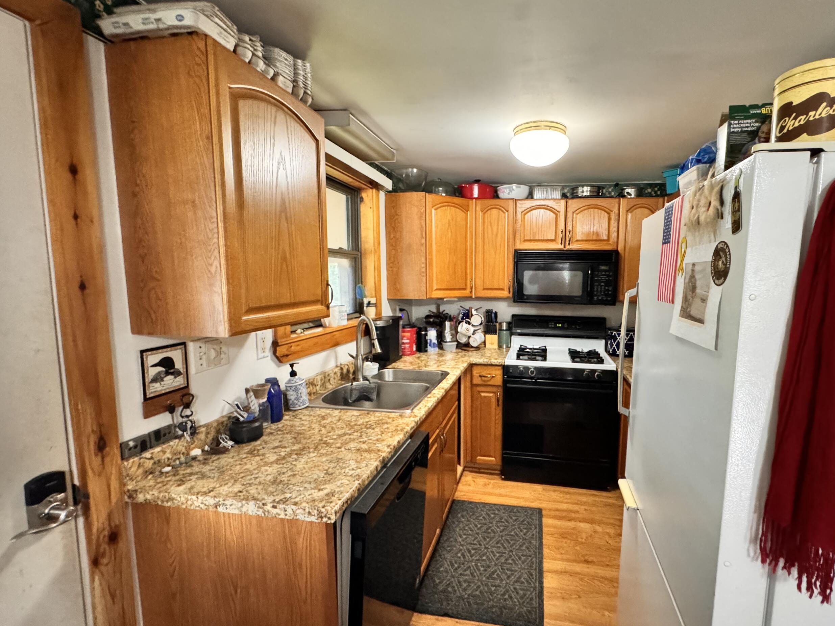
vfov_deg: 74.7
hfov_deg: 90.5
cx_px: 474
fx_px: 410
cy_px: 321
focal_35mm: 17
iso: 1250
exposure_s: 1/60
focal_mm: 2.22
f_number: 2.2
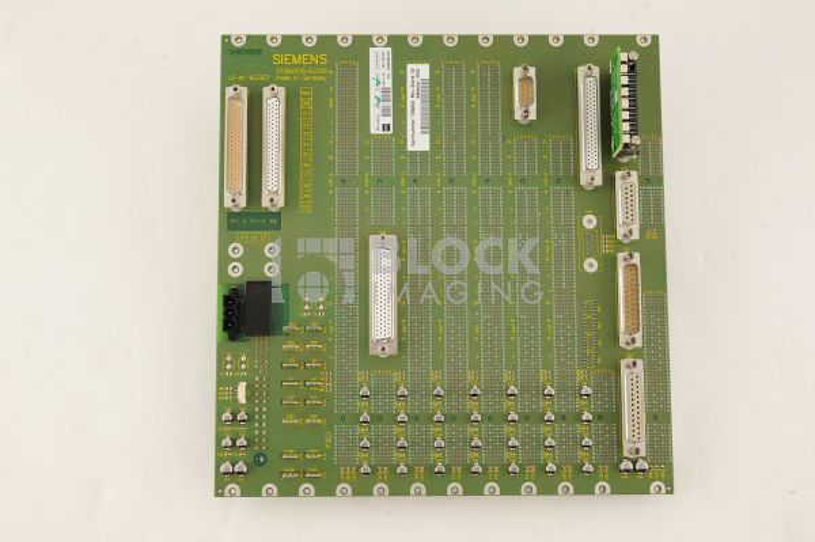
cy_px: 271
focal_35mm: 50
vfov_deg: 26.9
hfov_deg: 39.6
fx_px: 1131
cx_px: 408
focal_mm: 50
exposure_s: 1/125
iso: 1600
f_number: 11
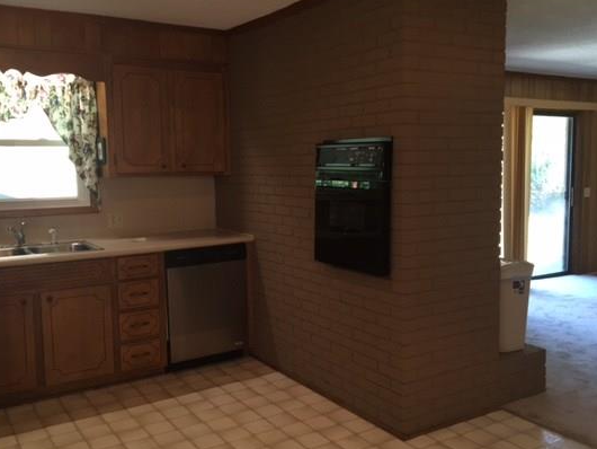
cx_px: 294
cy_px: 226
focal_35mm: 35
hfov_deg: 52.6
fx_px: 604
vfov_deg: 40.7
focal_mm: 4.15
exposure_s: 1/30
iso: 80
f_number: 2.2
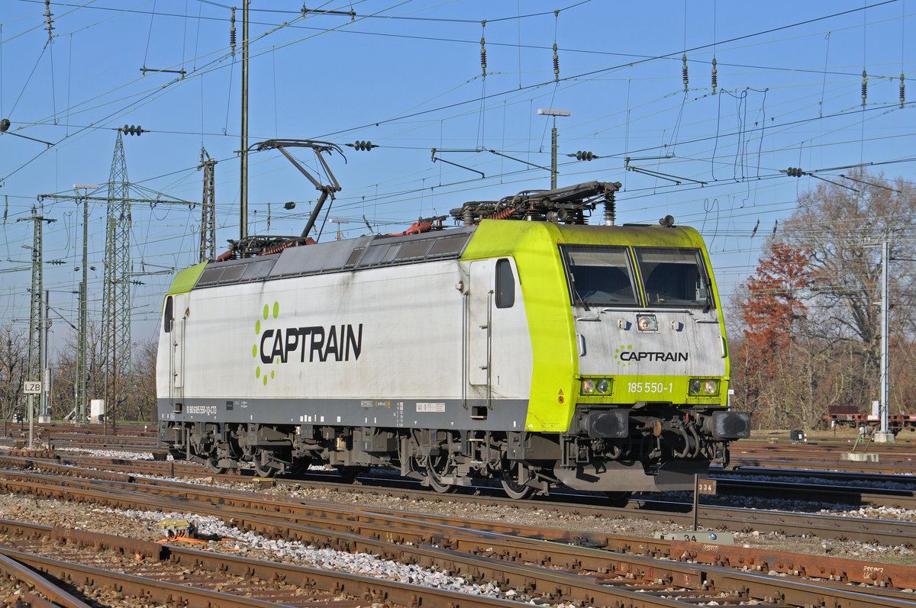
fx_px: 2668
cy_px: 304
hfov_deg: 19.5
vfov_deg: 13.0
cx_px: 458
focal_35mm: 105
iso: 250
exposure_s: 1/1000
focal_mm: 70
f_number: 7.1
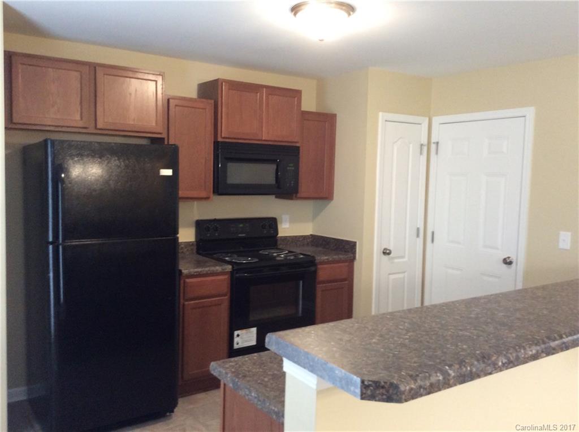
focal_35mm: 32
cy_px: 216
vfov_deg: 44.0
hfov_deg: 56.9
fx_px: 534
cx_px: 290
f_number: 2.4
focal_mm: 3.3
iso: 160
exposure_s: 1/24
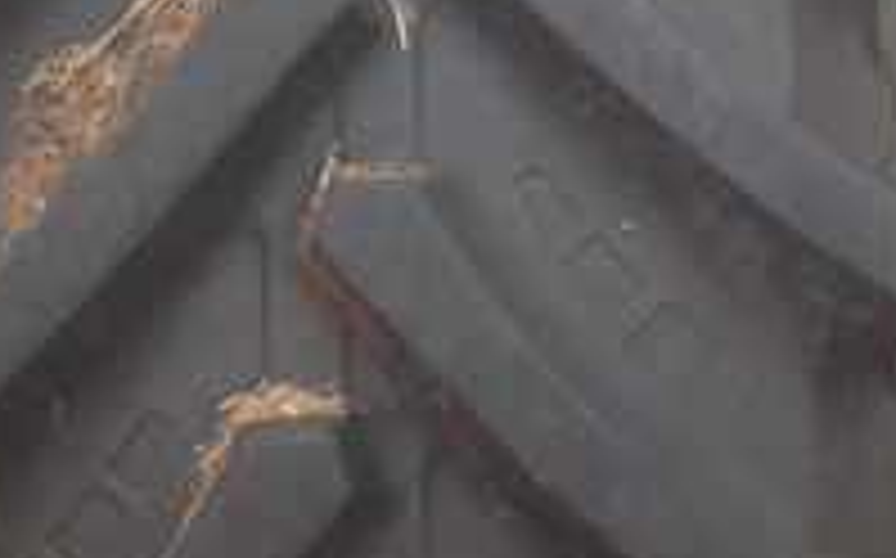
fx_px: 3001
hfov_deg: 16.5
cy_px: 191
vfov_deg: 10.6
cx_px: 991
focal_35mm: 123
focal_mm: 4.28
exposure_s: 1/251
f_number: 2.4
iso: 50
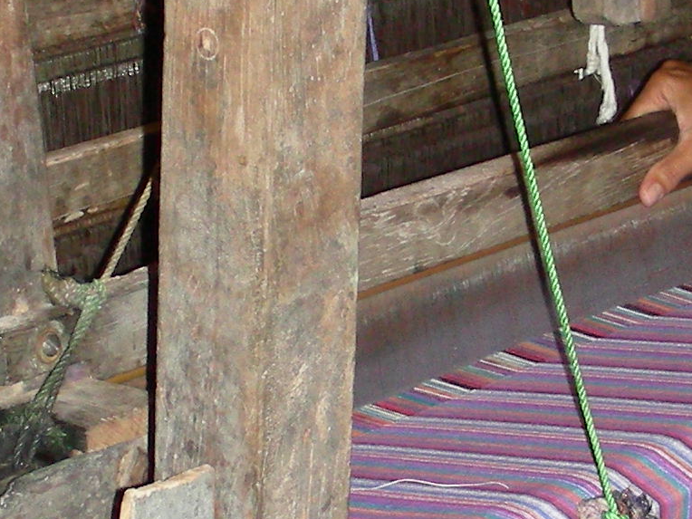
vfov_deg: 10.6
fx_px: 2799
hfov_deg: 14.1
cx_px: 433
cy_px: 220
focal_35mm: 140
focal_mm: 6.3
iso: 200
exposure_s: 1/60.1
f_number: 3.5
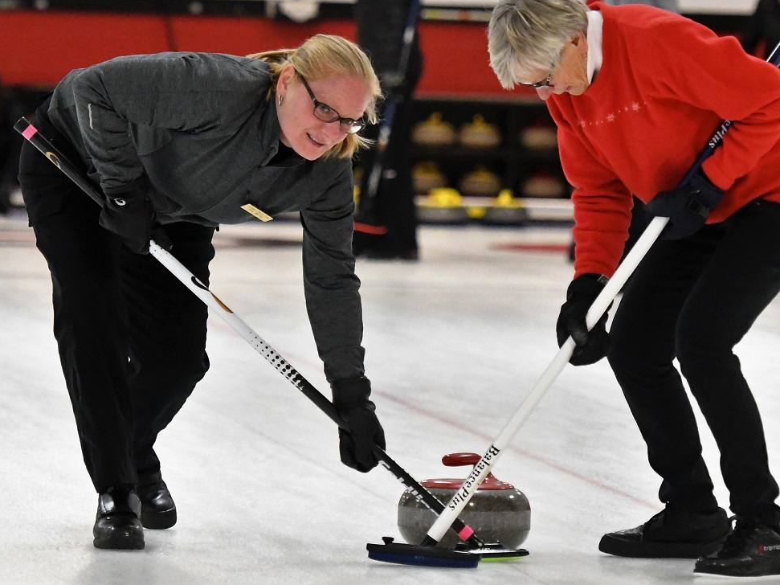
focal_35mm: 217
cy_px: 311
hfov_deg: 9.1
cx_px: 343
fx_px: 4889
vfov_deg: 6.8
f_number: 3.2
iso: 8000
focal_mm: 120
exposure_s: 1/1000
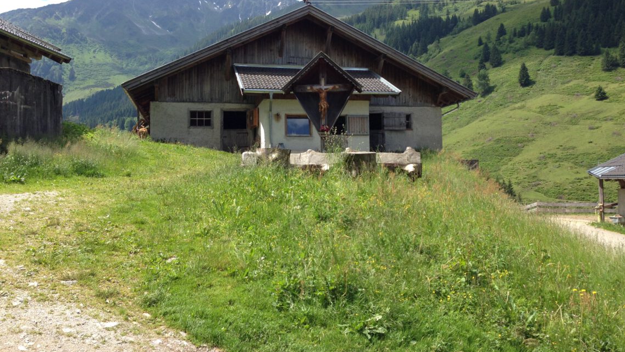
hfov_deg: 54.0
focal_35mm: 37
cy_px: 150
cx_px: 321
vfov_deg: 32.0
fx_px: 613
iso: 50
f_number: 2.4
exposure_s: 1/821
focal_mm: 4.12
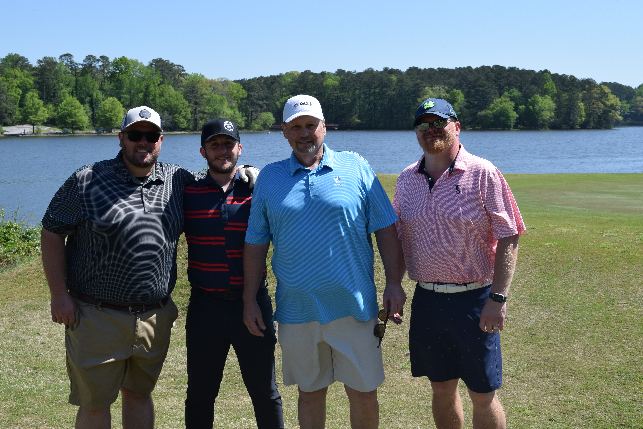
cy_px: 214
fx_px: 830
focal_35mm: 46
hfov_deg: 42.3
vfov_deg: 28.9
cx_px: 322
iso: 200
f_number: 9
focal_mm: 31
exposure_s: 1/320
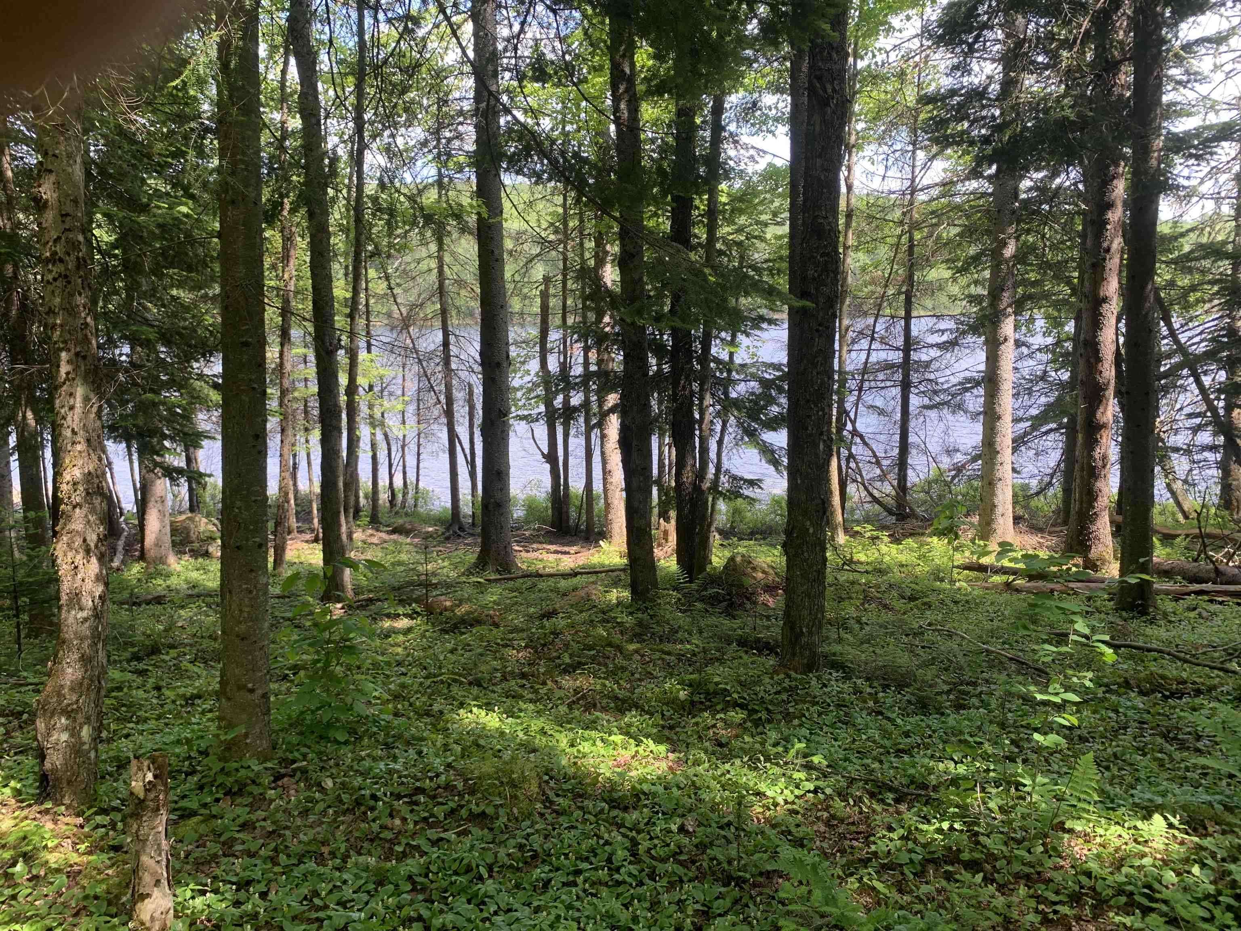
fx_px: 932
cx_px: 620
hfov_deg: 67.3
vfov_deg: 53.1
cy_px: 466
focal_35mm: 26
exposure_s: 1/133
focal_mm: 4.25
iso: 25
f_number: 1.8
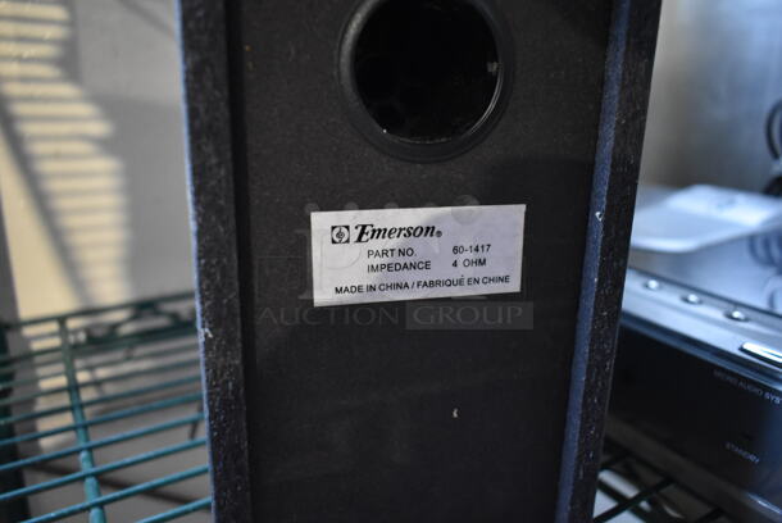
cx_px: 391
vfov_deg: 48.0
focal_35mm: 27
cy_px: 262
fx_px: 587
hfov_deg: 67.3
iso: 2500
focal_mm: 18
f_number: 3.5
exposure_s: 1/30
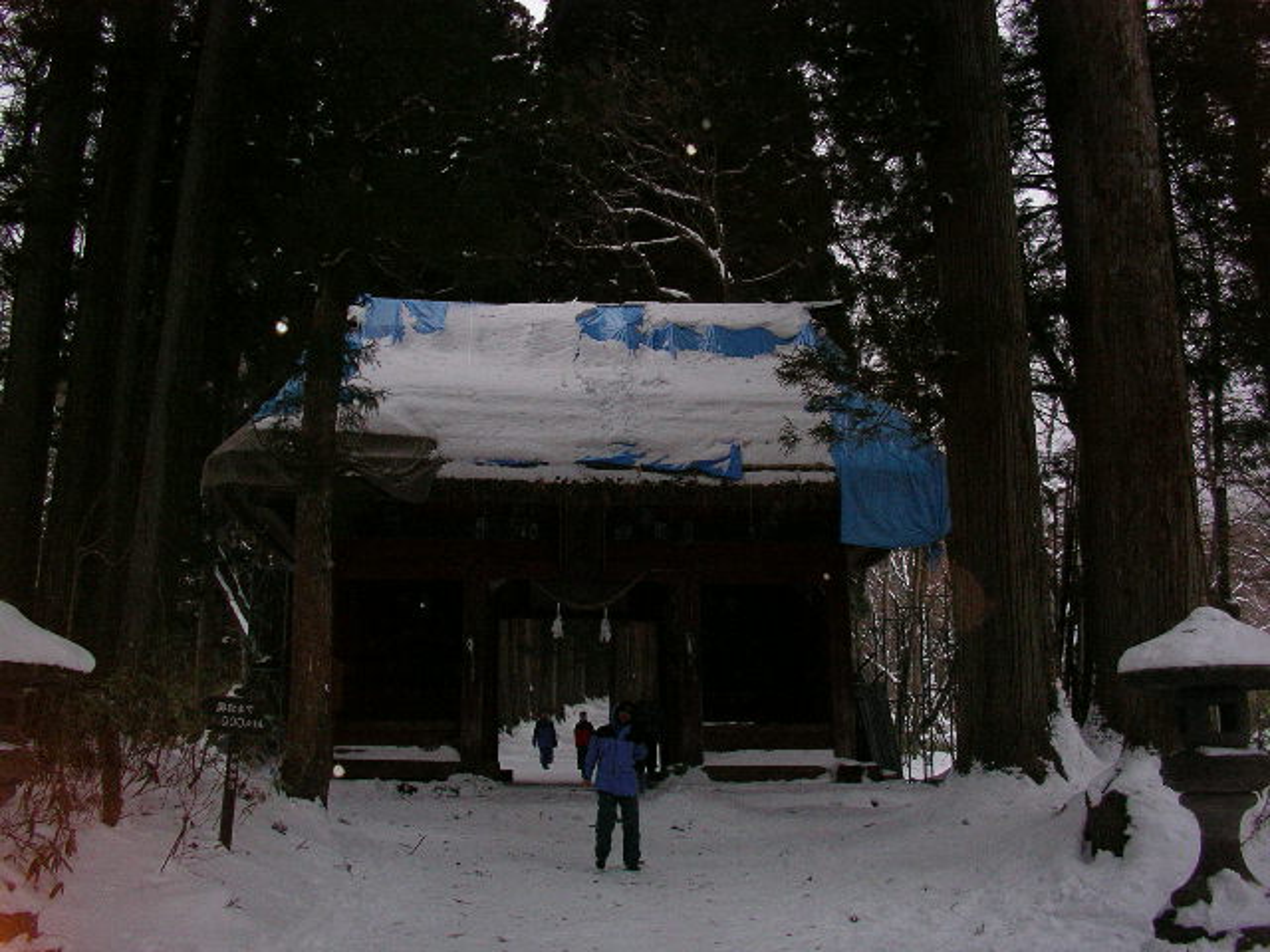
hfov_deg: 50.1
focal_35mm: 37
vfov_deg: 38.7
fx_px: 1357
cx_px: 635
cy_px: 476
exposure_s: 1/60
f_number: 2.8
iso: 200
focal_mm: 5.7
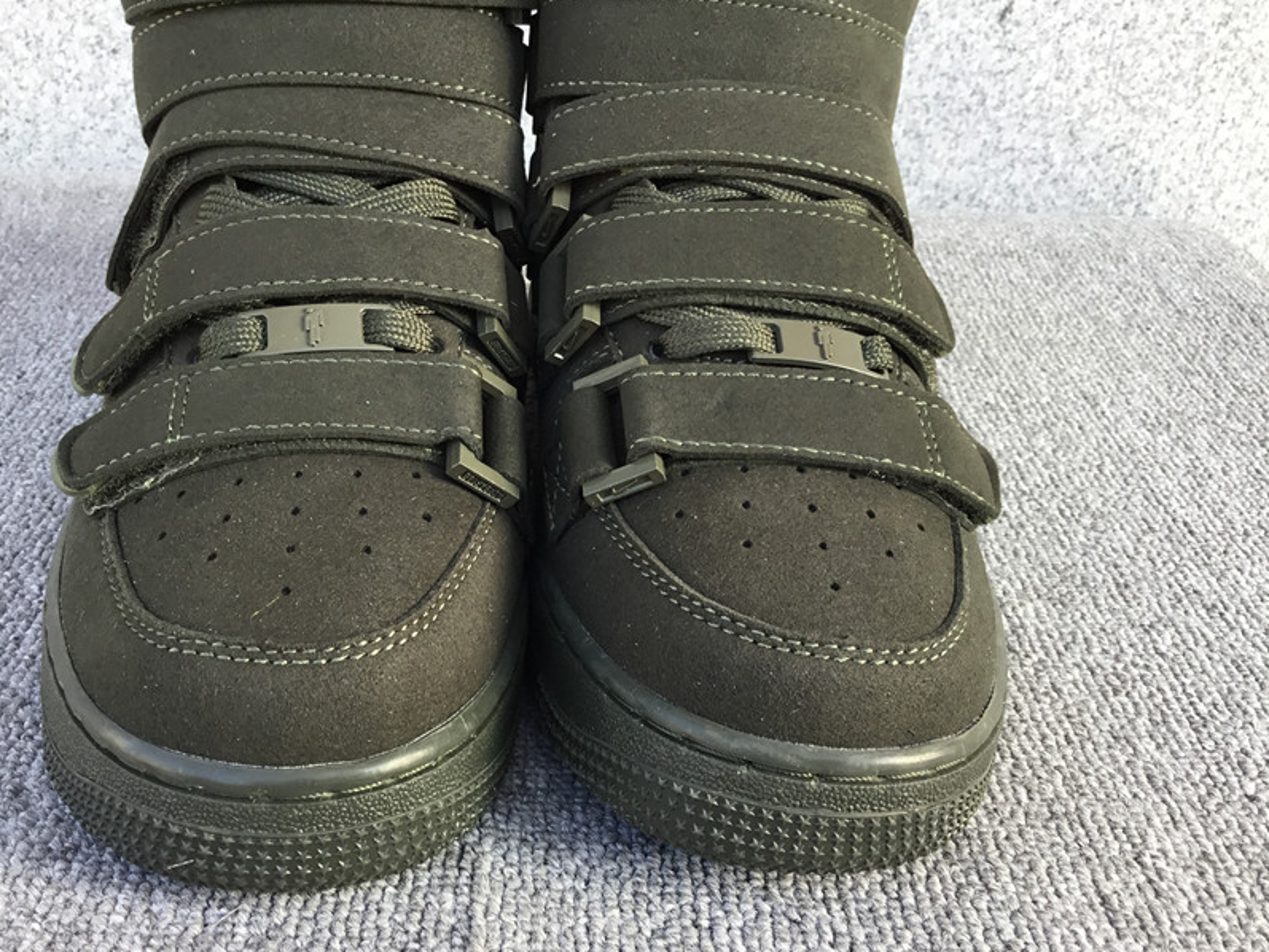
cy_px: 507
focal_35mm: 35
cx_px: 562
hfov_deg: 52.5
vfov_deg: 40.7
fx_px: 1283
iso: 32
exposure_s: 1/100
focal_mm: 3.3
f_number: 2.4
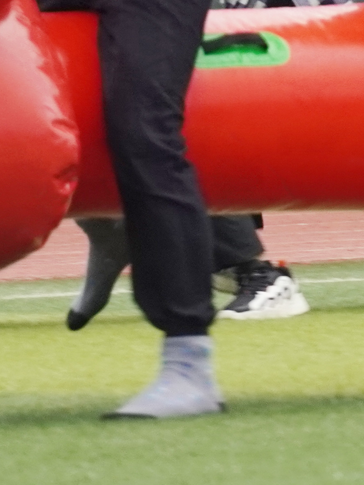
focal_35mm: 897
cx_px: 434
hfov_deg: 1.7
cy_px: -239
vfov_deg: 2.2
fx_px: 12578
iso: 800
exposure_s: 1/250
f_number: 5.6
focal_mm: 123
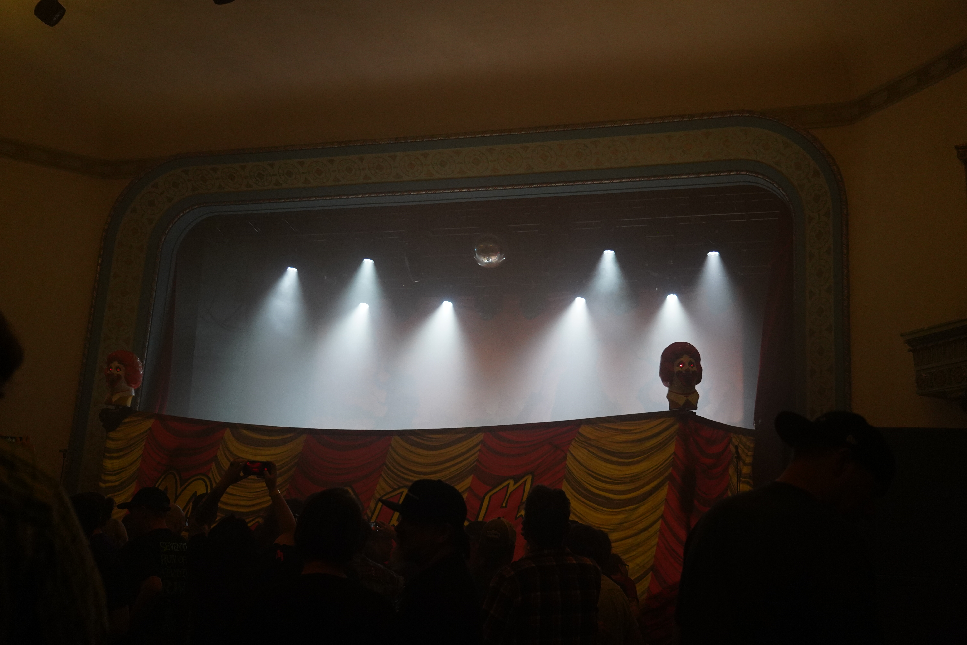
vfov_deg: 35.1
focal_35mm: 38
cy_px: 322
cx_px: 484
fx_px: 1021
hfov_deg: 50.7
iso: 3200
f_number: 4
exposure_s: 1/160
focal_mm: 38
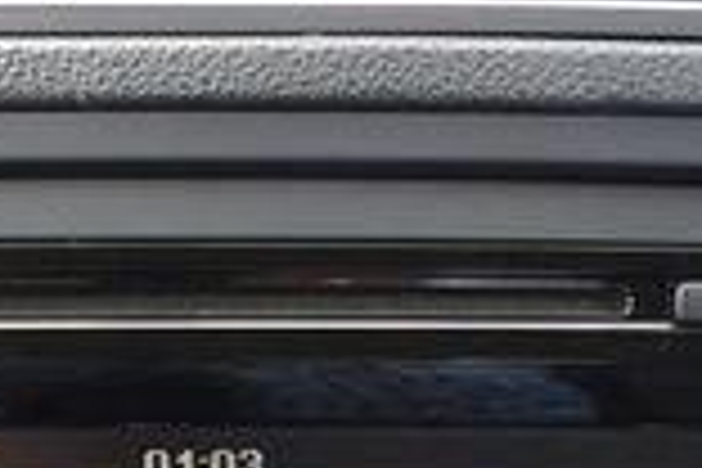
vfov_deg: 11.4
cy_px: 844
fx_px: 2164
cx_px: 184
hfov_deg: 18.3
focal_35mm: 111
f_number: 3.5
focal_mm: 18
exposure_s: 1/250
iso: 640
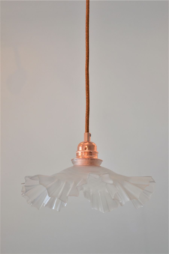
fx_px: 507
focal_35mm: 72
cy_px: 127
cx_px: 84
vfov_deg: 28.1
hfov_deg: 18.9
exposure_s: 1/80
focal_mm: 48
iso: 400
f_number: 4.8
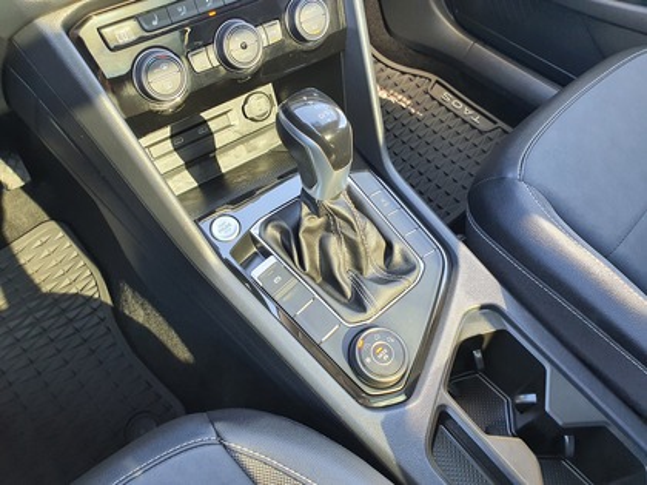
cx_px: 324
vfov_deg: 53.1
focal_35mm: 26
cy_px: 242
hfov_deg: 67.3
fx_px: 486
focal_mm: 4.3
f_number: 2.4
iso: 200
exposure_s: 1/60
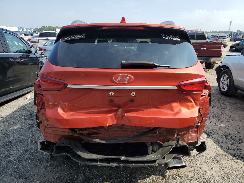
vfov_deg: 53.1
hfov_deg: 67.3
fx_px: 183
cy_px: 92
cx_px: 122
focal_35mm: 26
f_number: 1.5
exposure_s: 1/2000
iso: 50
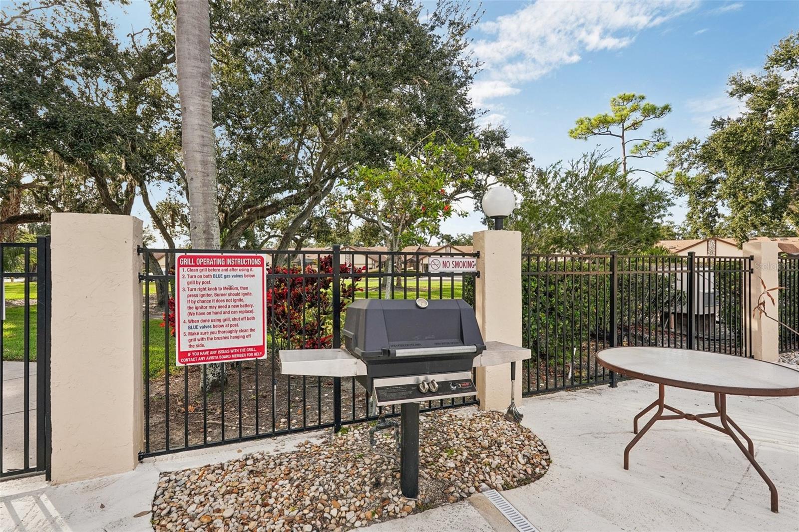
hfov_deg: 96.7
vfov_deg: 73.7
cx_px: 400
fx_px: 355
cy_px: 266
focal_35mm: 16
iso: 400
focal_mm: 16
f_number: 8
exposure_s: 1/250
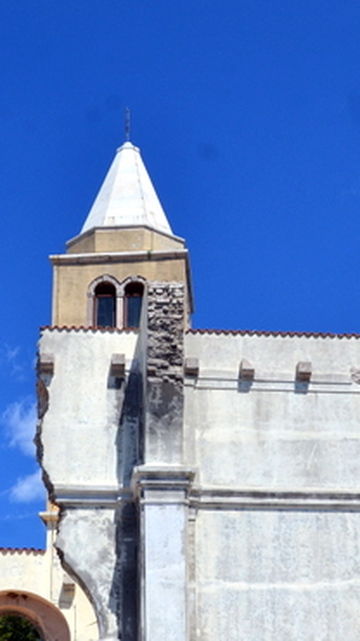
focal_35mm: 68
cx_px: 197
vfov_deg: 30.7
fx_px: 1155
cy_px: 438
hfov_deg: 17.7
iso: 220
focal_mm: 20
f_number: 11
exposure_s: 1/500
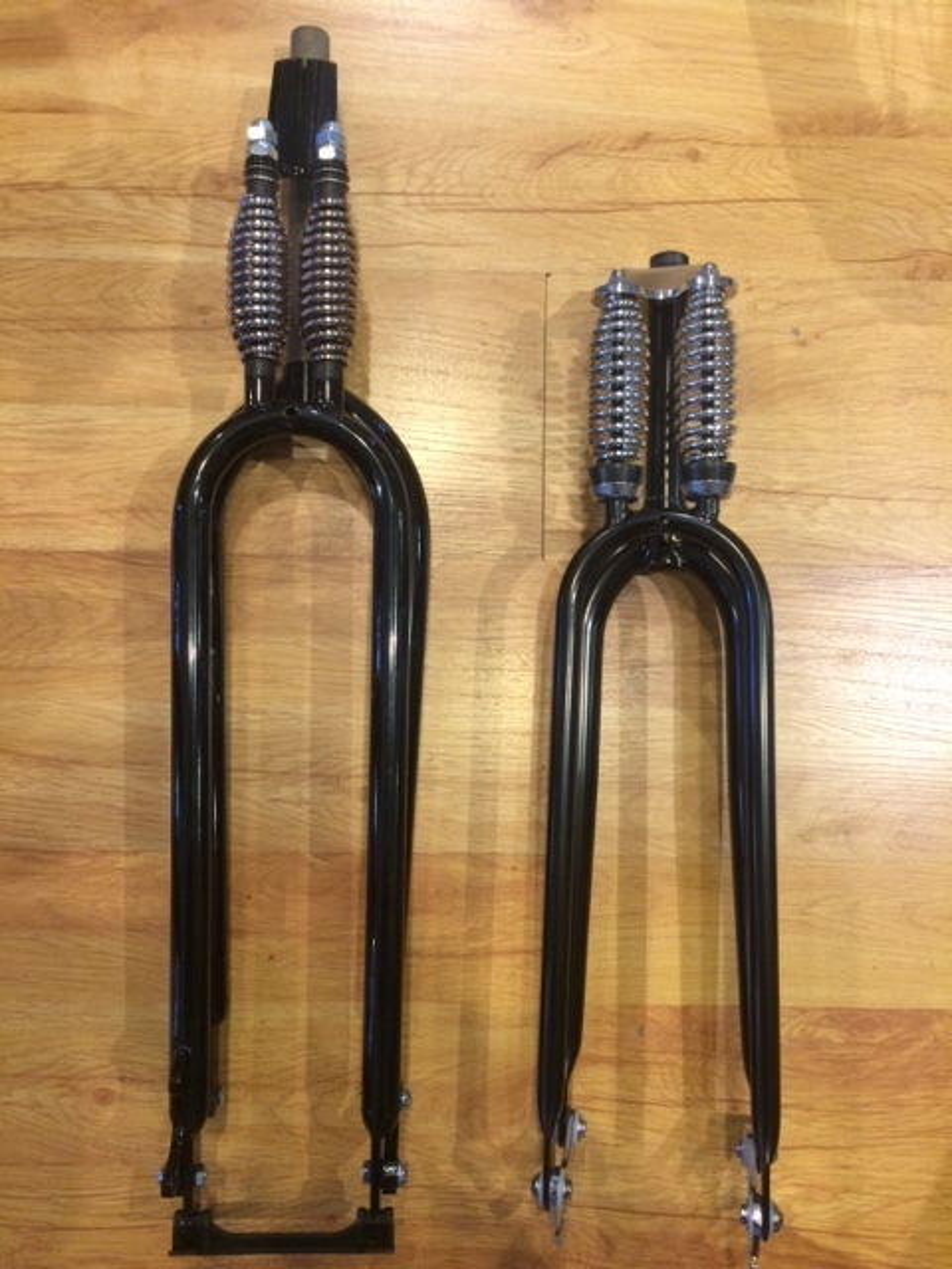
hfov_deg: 48.2
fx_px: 1063
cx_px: 476
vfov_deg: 61.7
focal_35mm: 29
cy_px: 634
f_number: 2.2
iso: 200
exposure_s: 1/30
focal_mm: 4.15
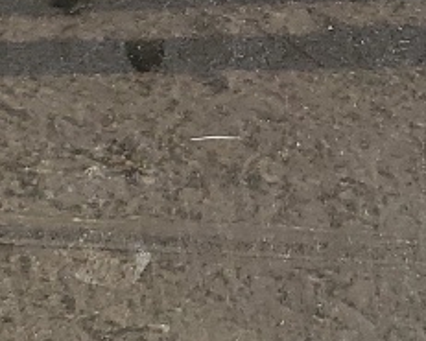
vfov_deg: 8.7
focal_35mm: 176
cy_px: -9
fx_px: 2220
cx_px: 398
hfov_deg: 10.9
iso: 50
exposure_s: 1/370
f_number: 1.5
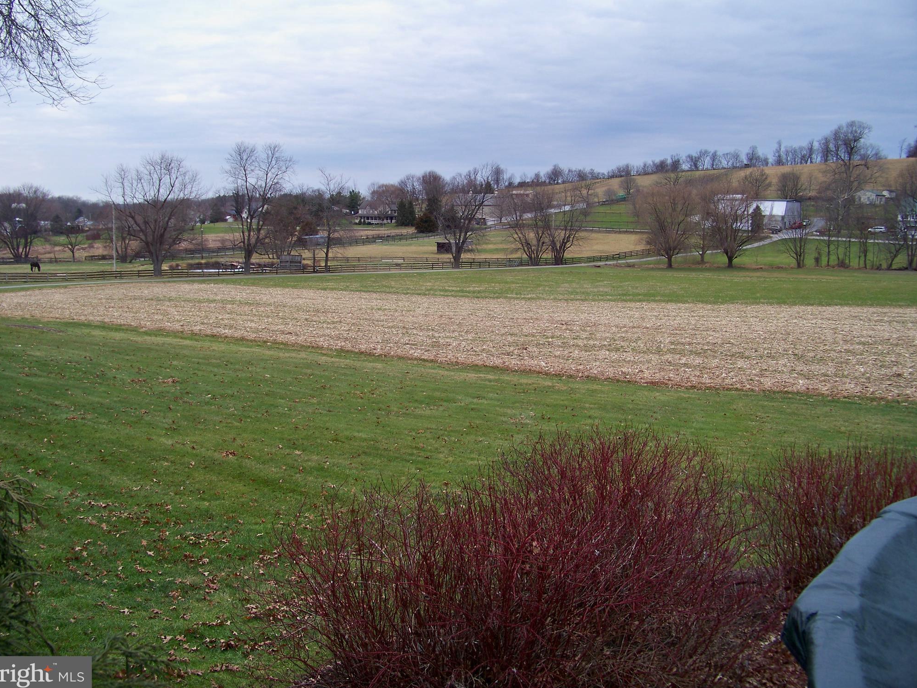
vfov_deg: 41.8
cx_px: 449
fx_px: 901
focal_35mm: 34
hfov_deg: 54.0
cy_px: 340
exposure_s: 1/160
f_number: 2.8
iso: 64
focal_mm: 5.85
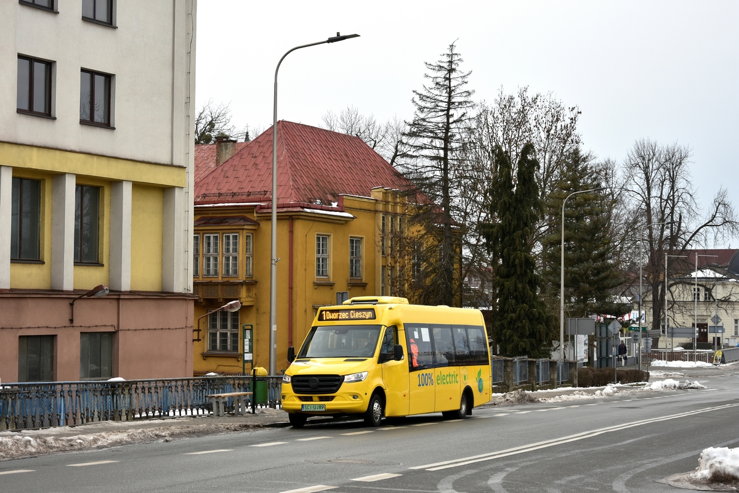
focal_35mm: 72
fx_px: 1478
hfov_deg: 28.1
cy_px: 246
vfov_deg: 18.9
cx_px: 370
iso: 200
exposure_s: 1/200
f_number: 7.1
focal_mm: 48
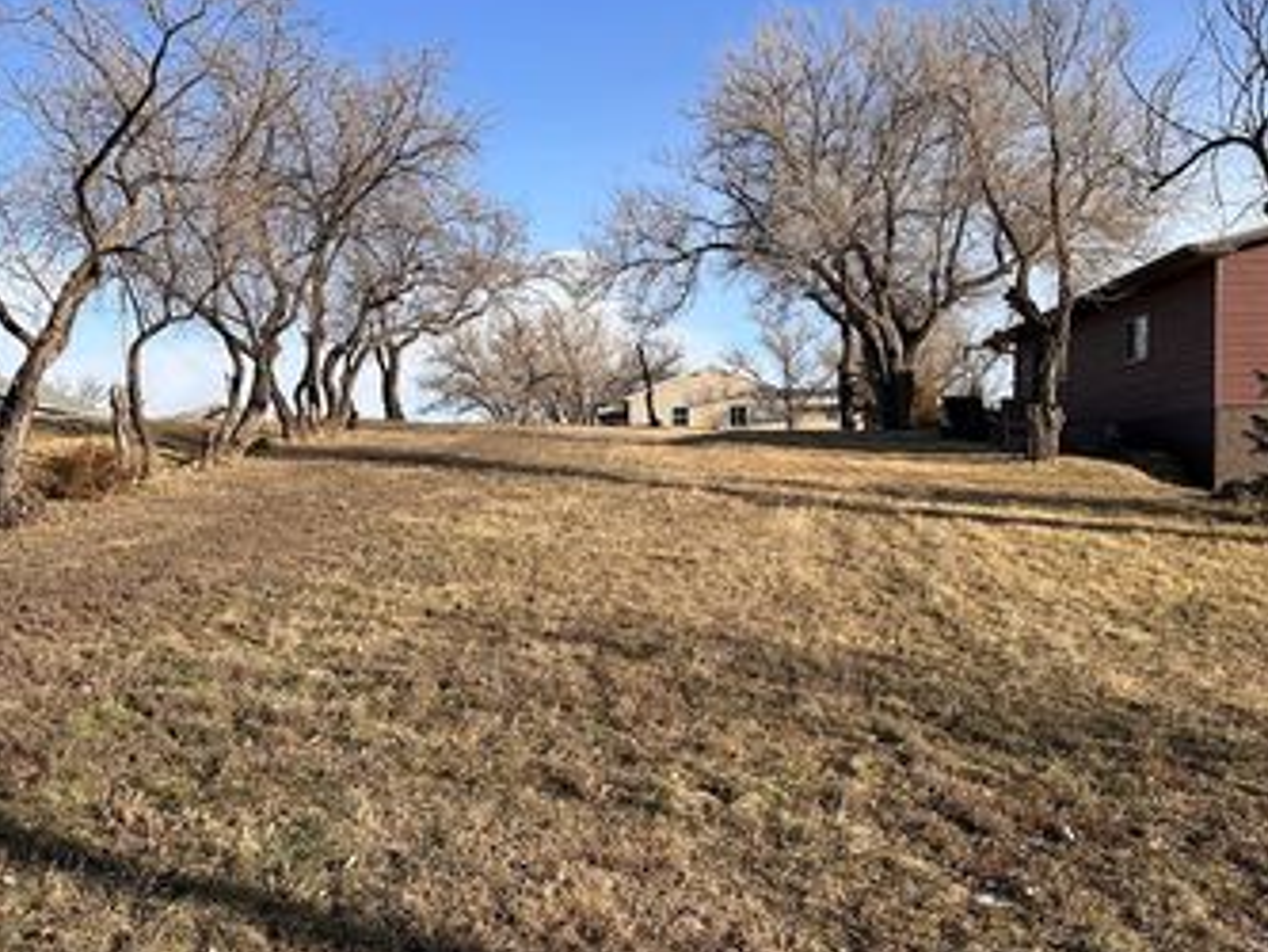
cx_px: 579
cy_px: 539
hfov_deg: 51.3
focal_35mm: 36
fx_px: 1319
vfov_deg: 39.6
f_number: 1.78
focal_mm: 6.86
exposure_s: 1/3058
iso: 80
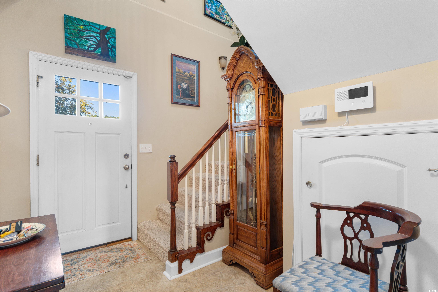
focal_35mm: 18
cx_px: 219
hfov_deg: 90.0
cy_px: 146
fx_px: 219
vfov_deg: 67.4
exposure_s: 1/3
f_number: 4.8
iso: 100
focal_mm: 12
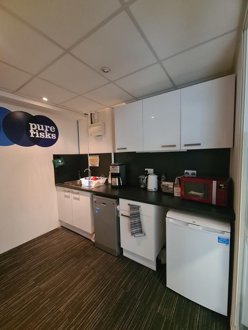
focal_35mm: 13
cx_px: 124
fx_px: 124
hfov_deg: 89.9
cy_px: 165
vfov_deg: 106.2
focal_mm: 2.2
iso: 800
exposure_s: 1/25
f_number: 2.2
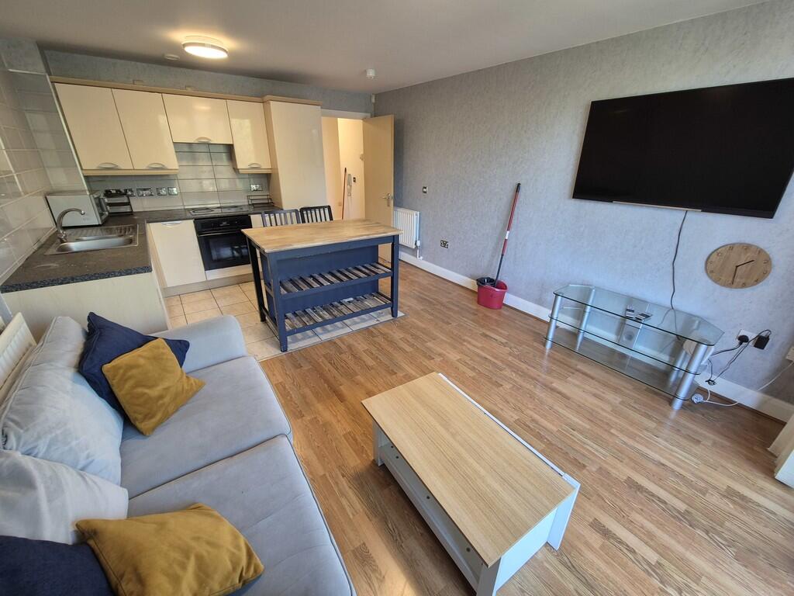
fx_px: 298
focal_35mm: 13
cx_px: 397
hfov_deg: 106.2
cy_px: 298
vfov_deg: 89.9
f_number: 2.2
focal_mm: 2.2
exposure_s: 1/50
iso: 125
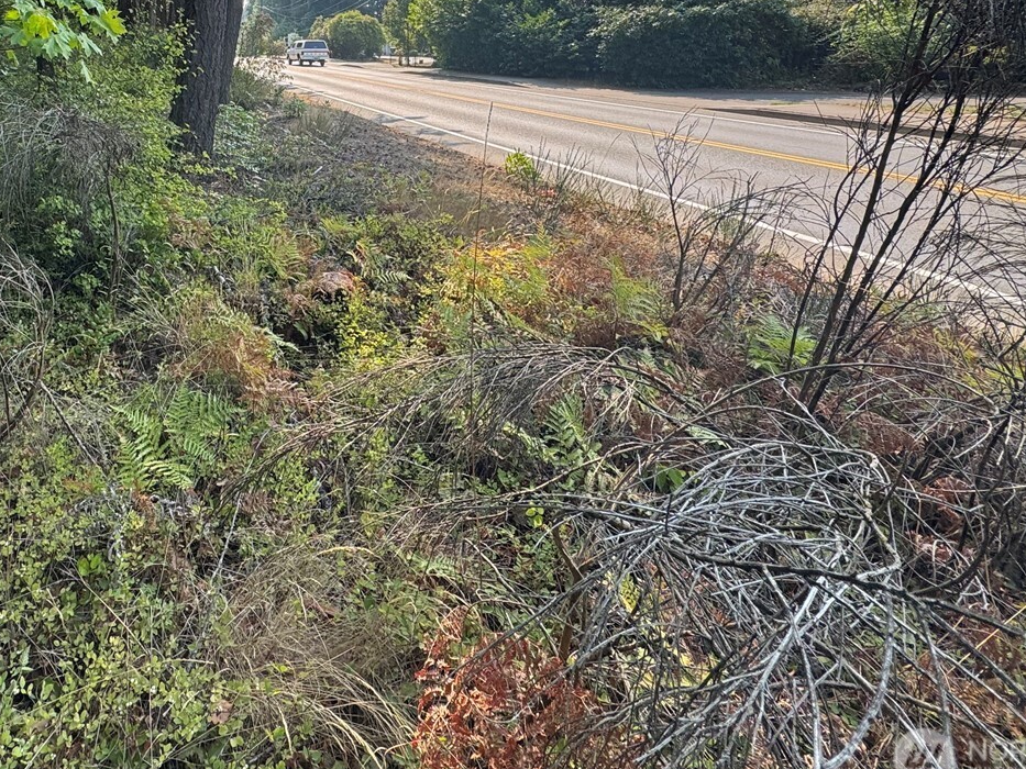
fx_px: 711
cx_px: 299
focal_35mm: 24
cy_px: 143
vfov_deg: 52.7
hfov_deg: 68.4
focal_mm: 2.22
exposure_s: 1/399
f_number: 2.2
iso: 40
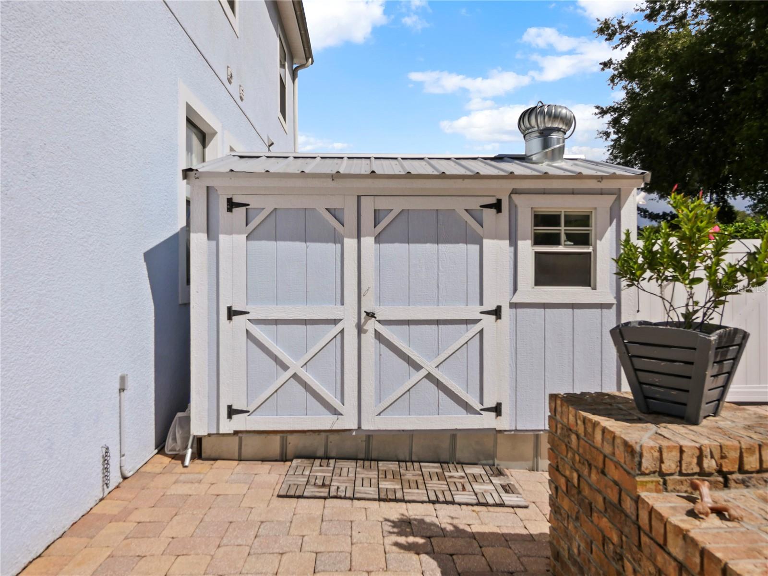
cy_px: 288
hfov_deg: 81.7
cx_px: 384
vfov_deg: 66.0
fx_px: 444
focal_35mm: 20
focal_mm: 10
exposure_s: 1/640
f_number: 10
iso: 200
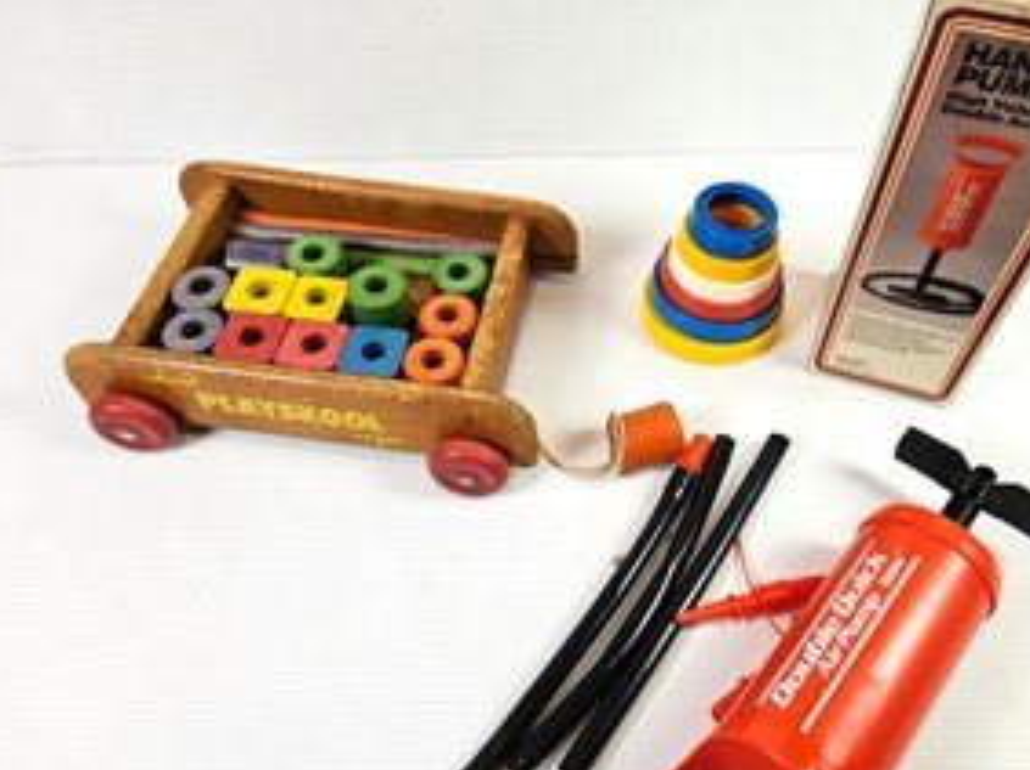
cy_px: 378
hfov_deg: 63.3
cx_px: 579
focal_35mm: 28
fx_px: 832
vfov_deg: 49.7
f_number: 1.8
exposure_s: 1/120
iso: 100
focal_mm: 5.4
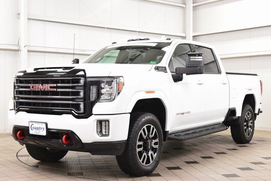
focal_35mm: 54
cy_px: 90
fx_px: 407
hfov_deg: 36.9
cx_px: 136
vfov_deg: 25.1
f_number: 6.3
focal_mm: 36
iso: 1600
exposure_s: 1/60
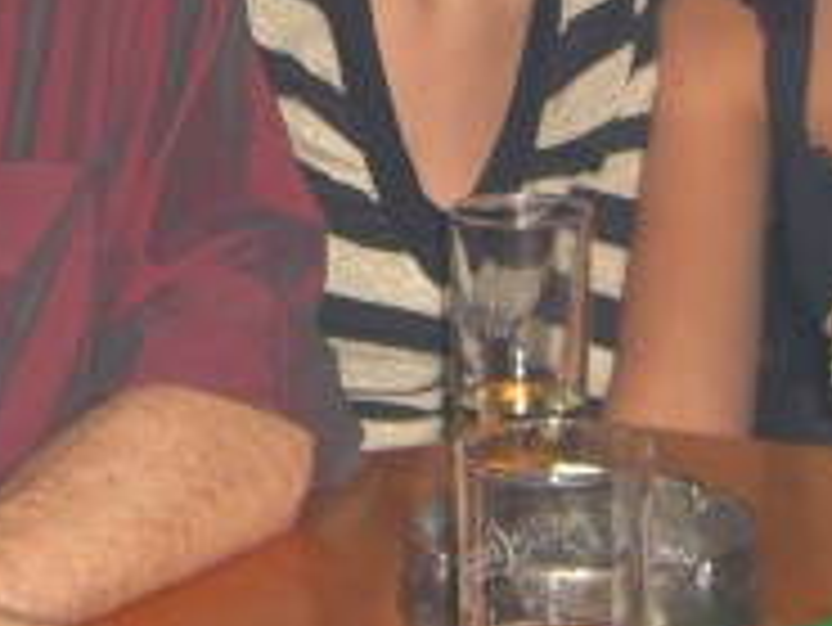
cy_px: -90
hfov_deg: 16.0
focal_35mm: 123
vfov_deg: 11.8
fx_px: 2958
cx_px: 342
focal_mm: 7.9
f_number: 2.8
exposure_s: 1/60
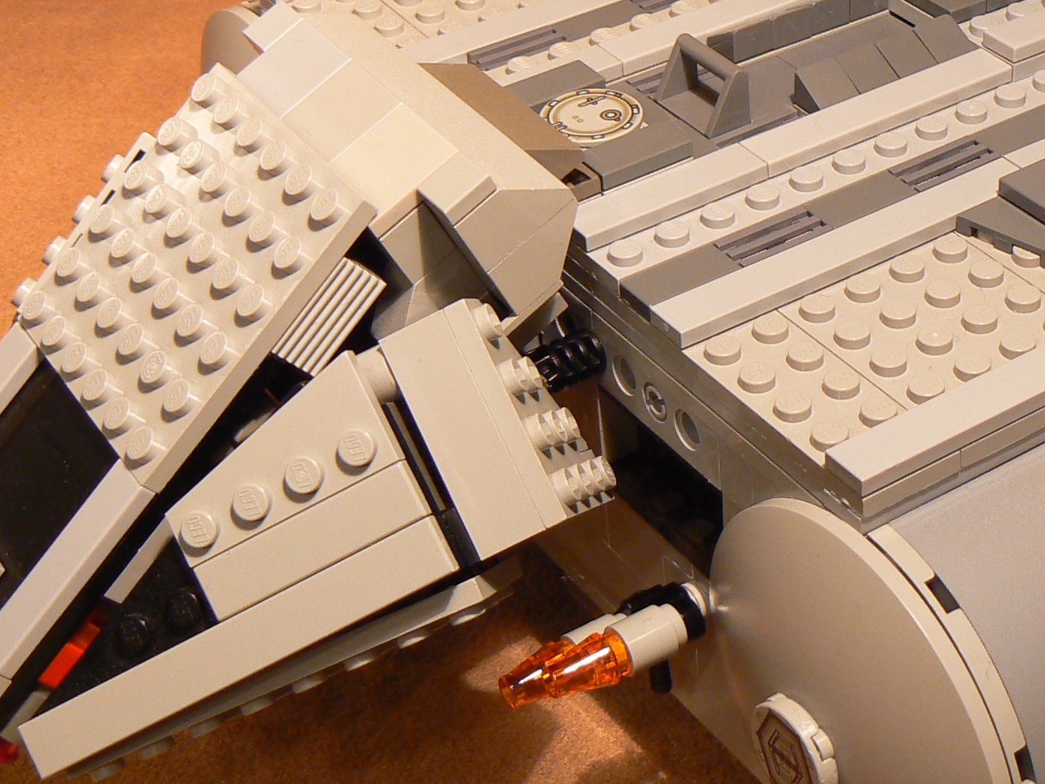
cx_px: 836
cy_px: 196
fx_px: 2204
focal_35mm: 73
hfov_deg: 26.2
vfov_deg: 20.0
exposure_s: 1/6
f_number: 3.2
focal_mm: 6
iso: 100
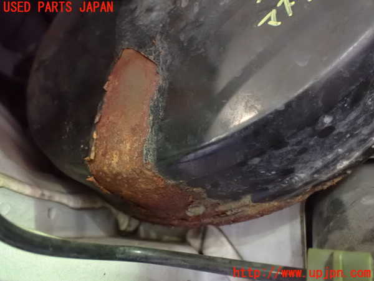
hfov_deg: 60.0
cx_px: 187
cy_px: 140
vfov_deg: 46.8
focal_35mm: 30
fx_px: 324
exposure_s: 1/20
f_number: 2.3
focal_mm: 5.4
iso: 1600
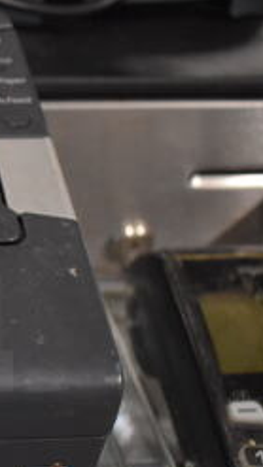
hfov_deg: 15.1
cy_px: 291
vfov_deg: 30.0
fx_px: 868
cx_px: -197
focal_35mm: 70
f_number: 4
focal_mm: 18
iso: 2000
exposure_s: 1/60
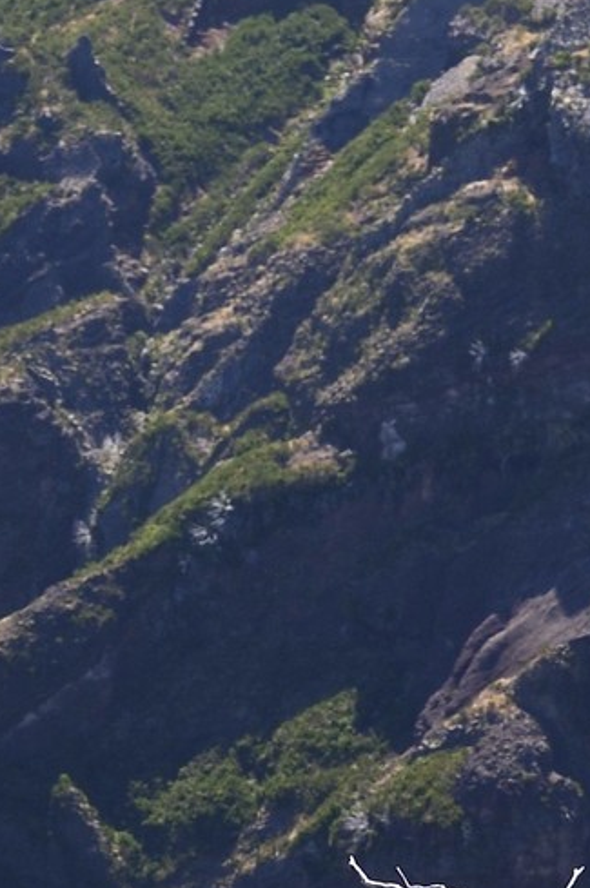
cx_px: 425
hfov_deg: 3.9
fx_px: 8720
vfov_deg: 5.7
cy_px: 1901
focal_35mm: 354
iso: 200
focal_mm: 72
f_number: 10
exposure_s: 1/250
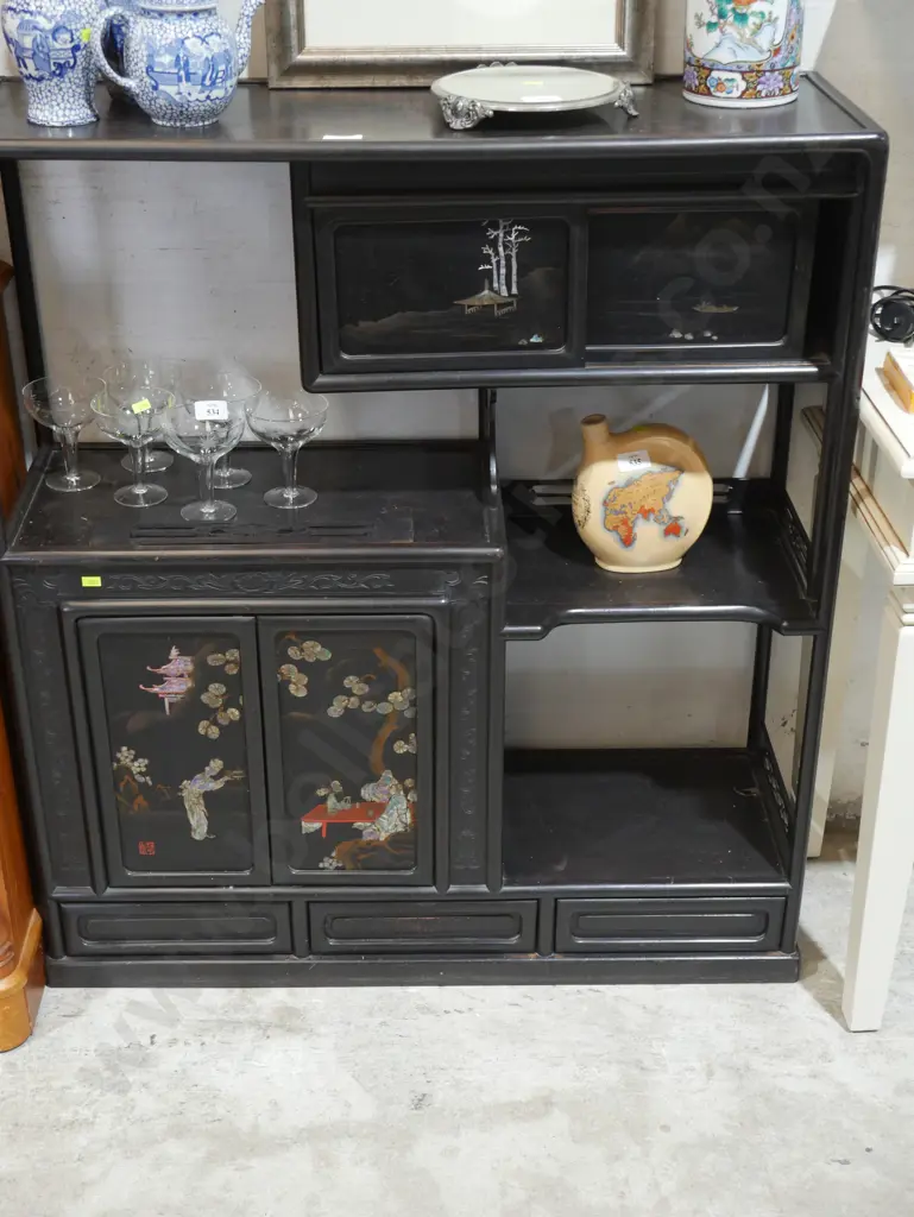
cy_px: 608
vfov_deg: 39.6
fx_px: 1688
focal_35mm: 48
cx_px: 457
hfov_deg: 30.3
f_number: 5.2
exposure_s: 1/60
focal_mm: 24
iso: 1250
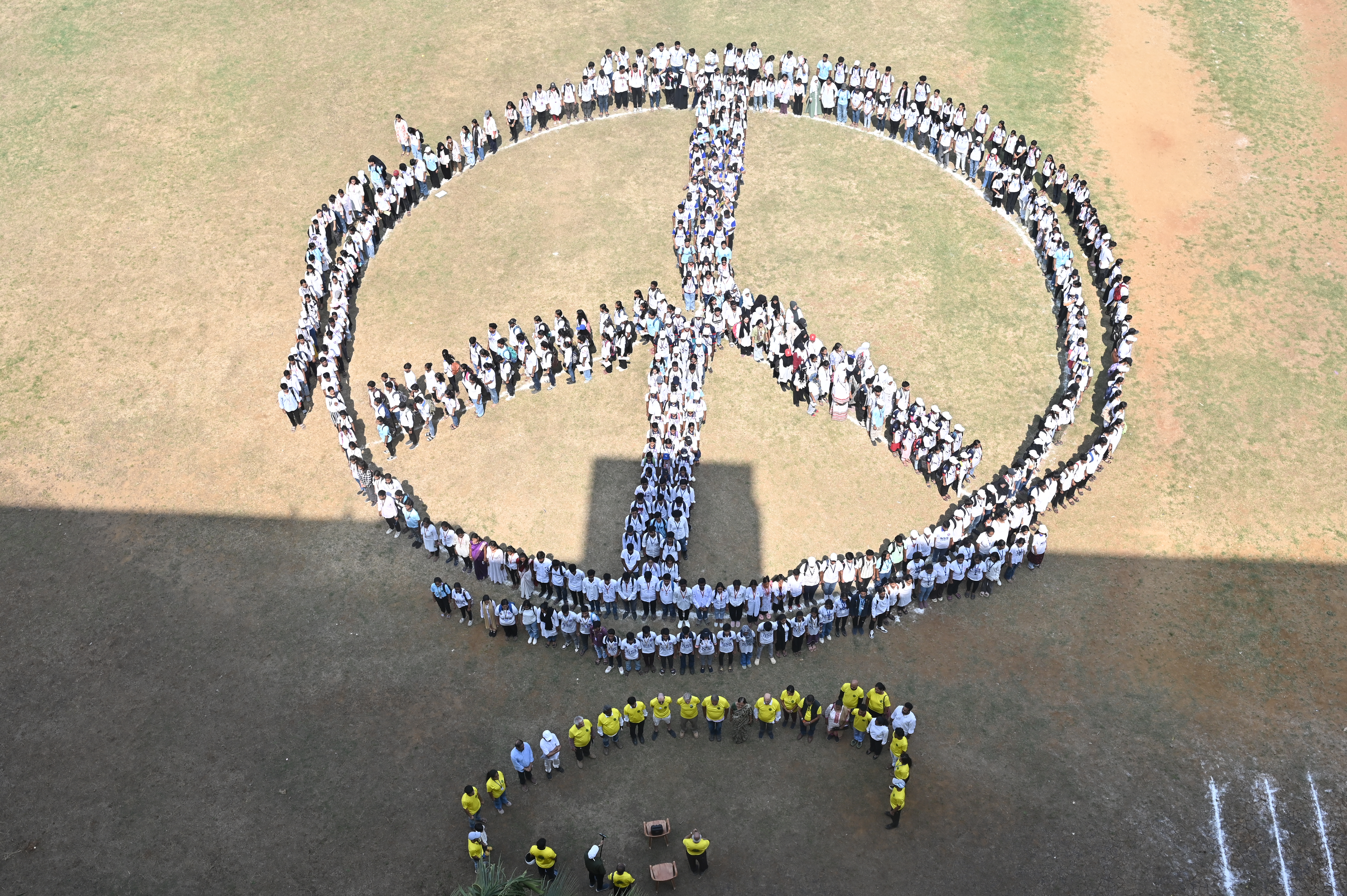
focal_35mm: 35
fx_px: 1309
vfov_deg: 37.8
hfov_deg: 54.5
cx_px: 674
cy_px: 448
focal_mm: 35
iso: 200
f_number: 10
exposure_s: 1/200
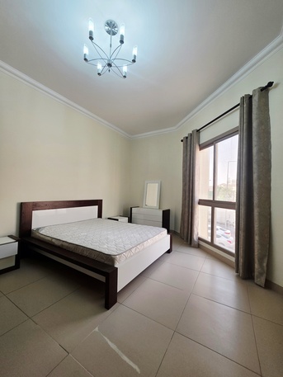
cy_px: 188
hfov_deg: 89.9
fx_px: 142
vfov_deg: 106.2
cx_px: 142
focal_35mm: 13
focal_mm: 2.2
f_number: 1.9
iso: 64
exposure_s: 1/101
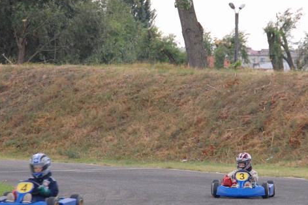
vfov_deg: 4.1
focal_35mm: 336
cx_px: 222
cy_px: 168
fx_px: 2873
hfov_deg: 6.1
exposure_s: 1/200
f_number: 5.6
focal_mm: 110
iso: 400
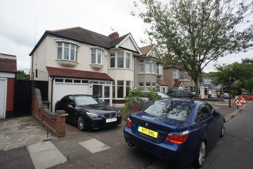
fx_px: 169
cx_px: 126
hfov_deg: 73.8
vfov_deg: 53.1
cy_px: 84
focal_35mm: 24
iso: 200
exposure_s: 1/100
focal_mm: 16
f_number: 11
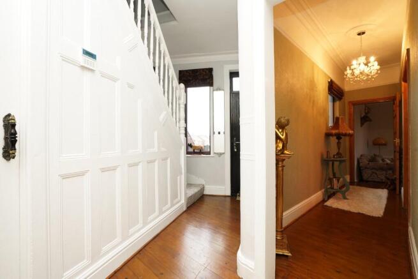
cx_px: 209
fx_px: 186
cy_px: 140
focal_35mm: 16
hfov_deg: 96.7
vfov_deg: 73.8
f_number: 8
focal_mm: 16
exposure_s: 1/10
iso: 800
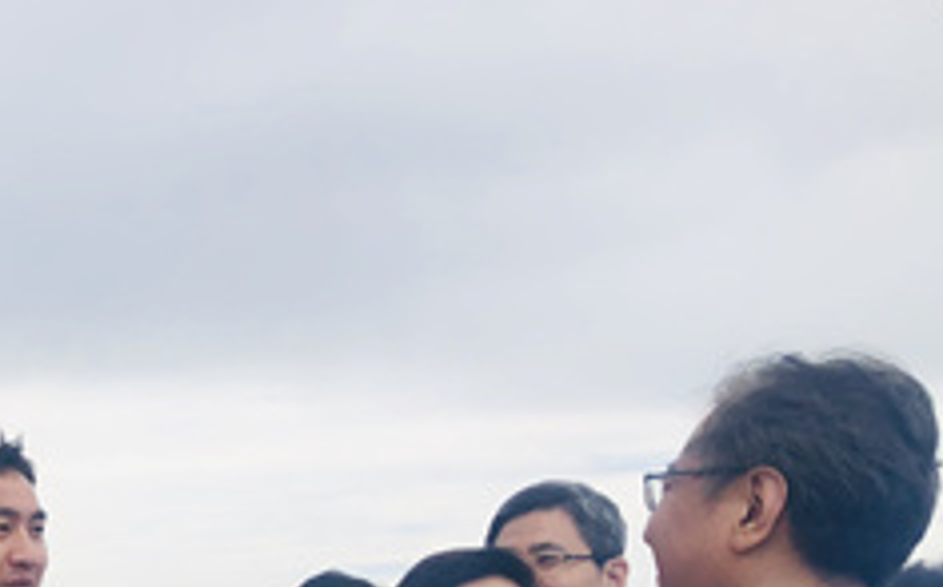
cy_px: 805
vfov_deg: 16.6
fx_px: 1874
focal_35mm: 73
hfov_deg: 26.1
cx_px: -88
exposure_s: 1/1000
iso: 20
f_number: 1.8
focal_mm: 3.99
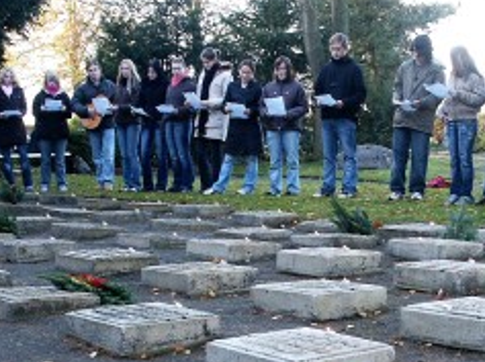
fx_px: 993
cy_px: 303
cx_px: 323
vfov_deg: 20.4
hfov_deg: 27.3
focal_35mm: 71
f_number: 3
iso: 100
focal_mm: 7.18
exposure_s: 1/45
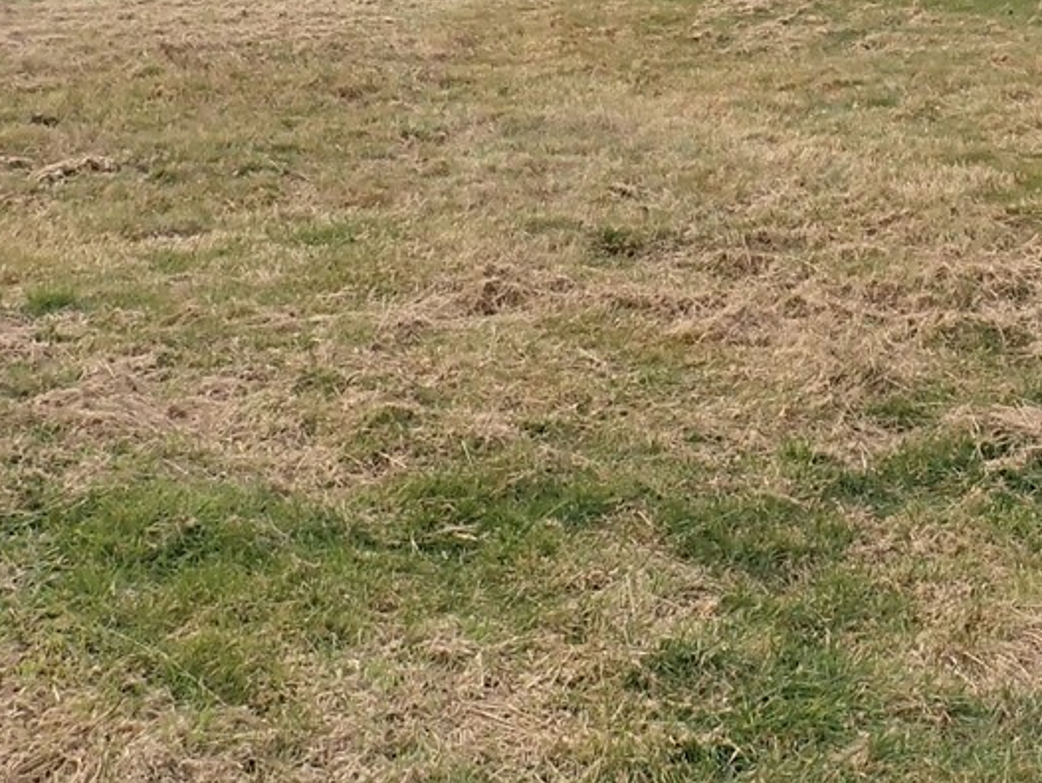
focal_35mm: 76
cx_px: 832
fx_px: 2289
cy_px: -291
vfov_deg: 17.9
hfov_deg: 25.2
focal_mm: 4.5
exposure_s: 1/320
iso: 100
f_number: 2.8
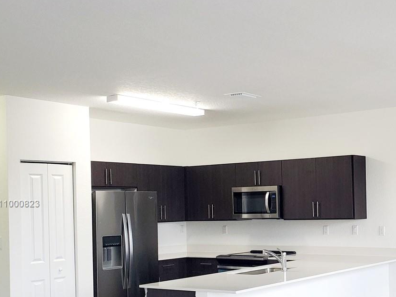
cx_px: 345
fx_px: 572
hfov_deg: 36.2
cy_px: 204
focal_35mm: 50
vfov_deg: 28.9
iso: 200
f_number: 2.4
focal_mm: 4.3
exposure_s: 1/59.2
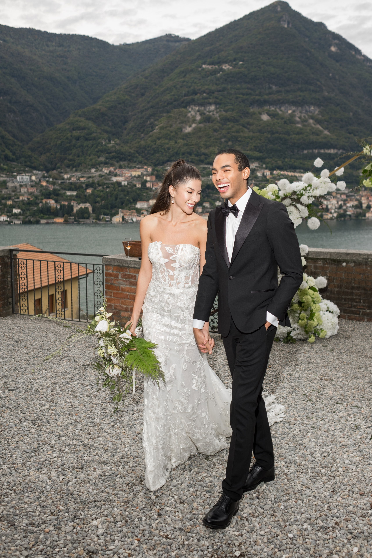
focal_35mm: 35
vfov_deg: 54.4
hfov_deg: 37.9
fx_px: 542
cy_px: 279
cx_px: 186
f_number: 2.8
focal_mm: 23
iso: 125
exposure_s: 1/250
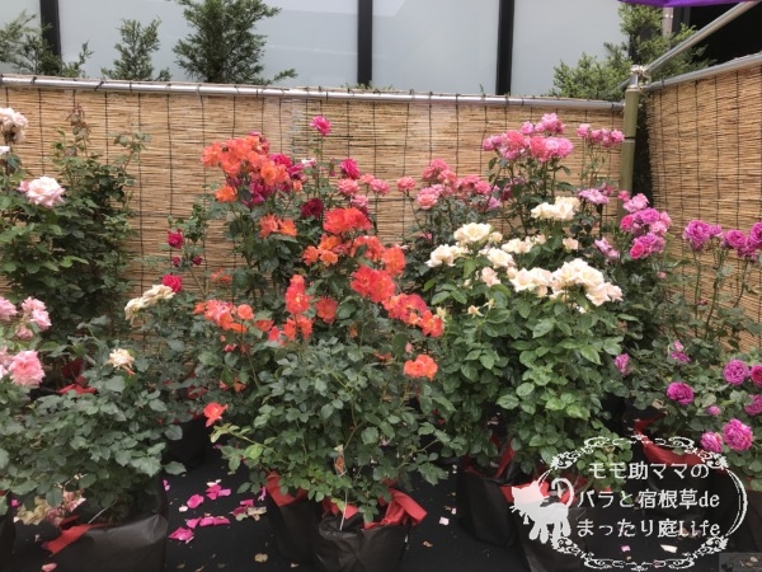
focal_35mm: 28
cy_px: 286
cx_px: 381
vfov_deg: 49.7
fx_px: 616
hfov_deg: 63.4
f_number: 1.8
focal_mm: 3.99
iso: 20
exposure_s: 1/359
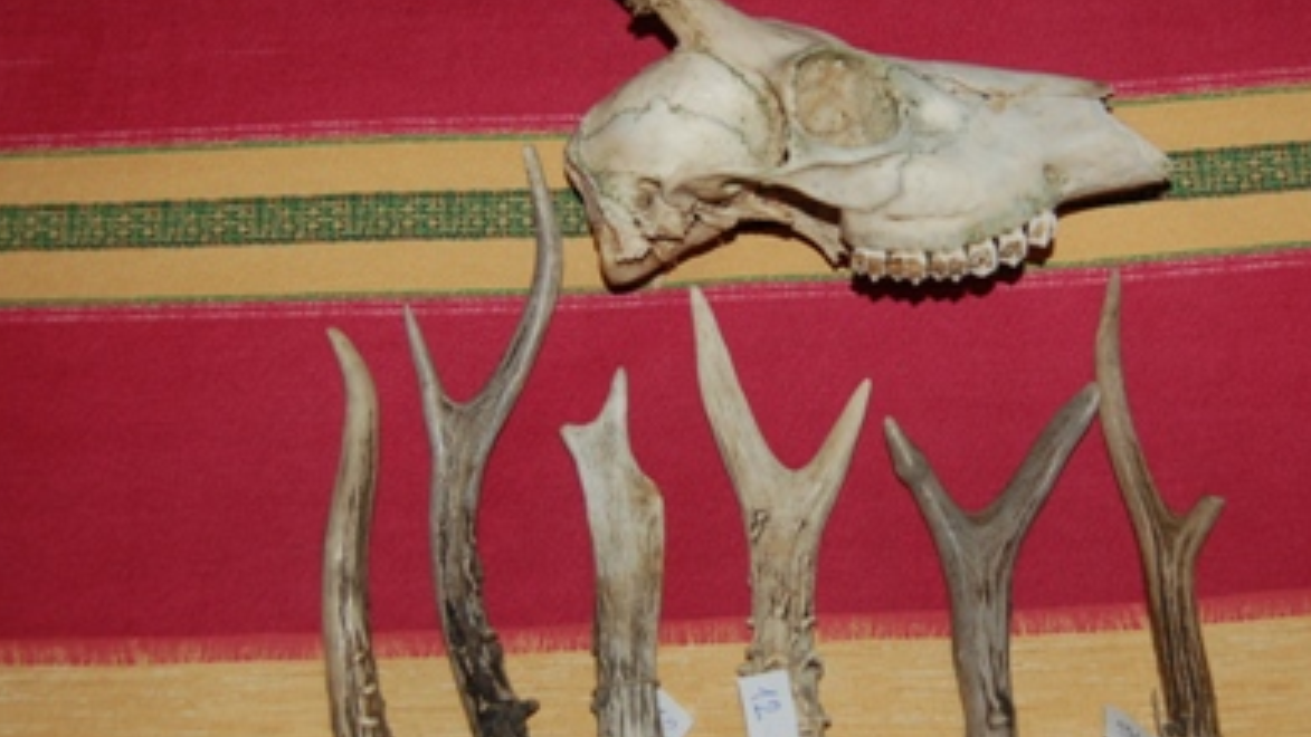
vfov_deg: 20.7
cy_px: 302
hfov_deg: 35.9
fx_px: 2016
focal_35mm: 58
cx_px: 795
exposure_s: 1/60
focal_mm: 24
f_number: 4
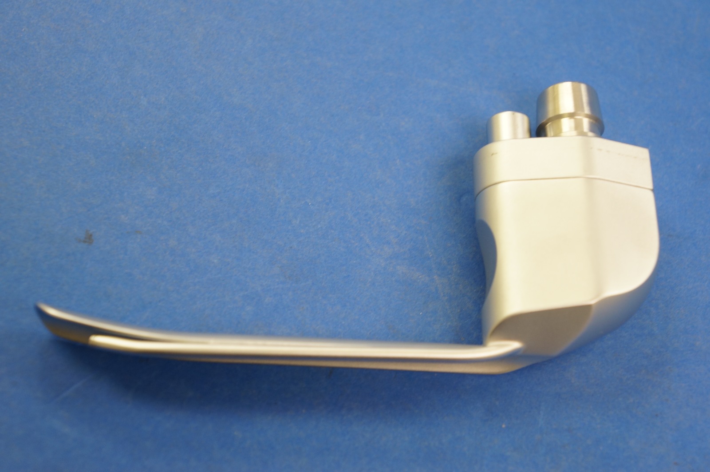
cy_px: 236
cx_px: 355
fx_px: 1448
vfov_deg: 18.5
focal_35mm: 74
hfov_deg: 27.6
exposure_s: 1/25
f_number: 5
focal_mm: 49
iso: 400
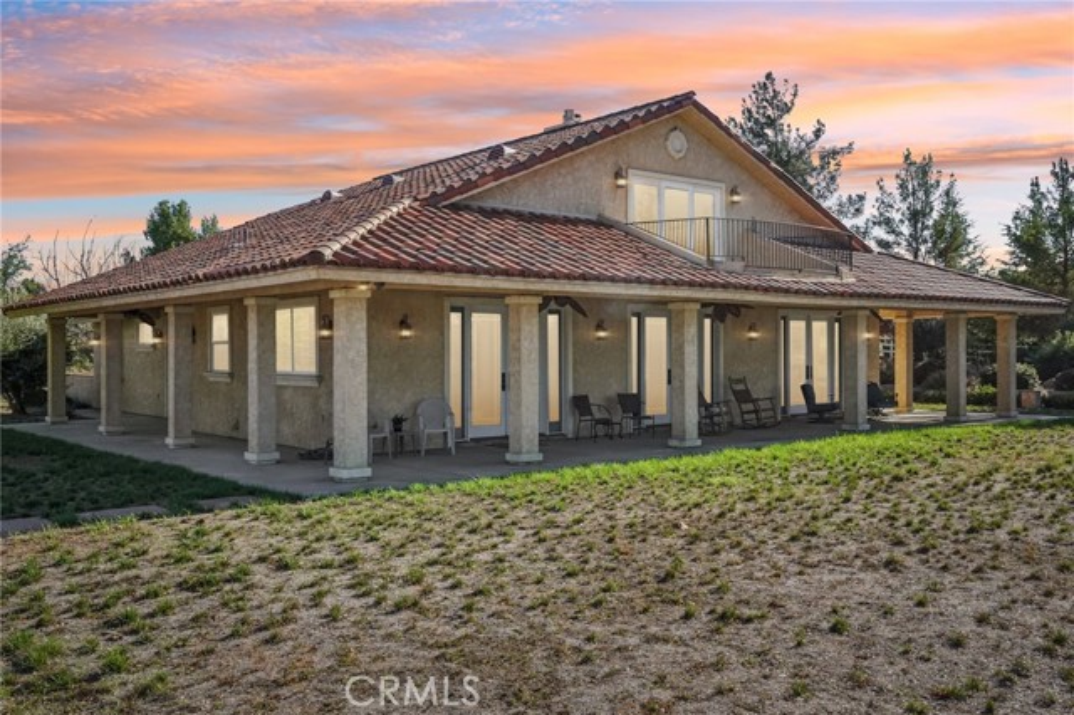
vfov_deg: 39.9
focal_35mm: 33
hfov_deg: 57.2
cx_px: 537
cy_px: 358
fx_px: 984
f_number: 16
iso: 3200
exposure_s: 1/1000
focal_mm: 33
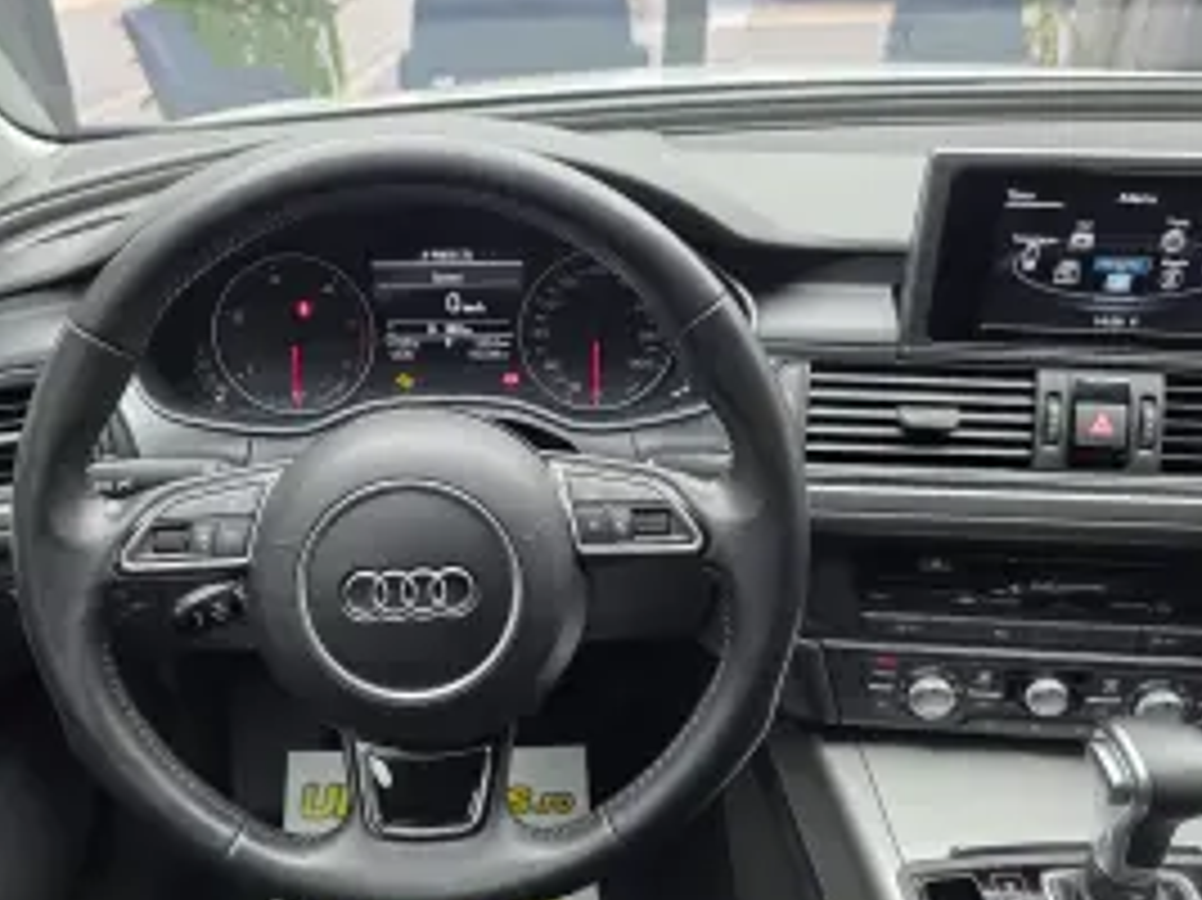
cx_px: 518
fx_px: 1076
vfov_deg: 45.2
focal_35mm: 31
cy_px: 531
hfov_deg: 58.2
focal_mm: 6.25
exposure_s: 1/100
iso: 125
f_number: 1.7
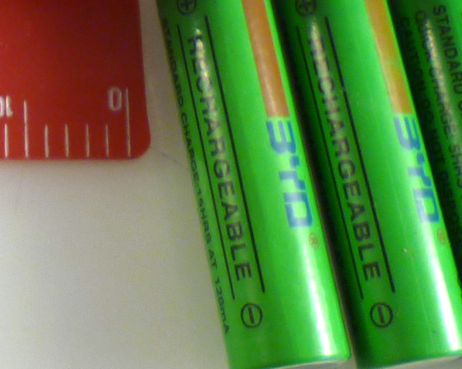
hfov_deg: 13.5
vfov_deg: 10.5
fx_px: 1873
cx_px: -163
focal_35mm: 137
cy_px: -330
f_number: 2.8
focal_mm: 5
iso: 80
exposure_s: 1/60
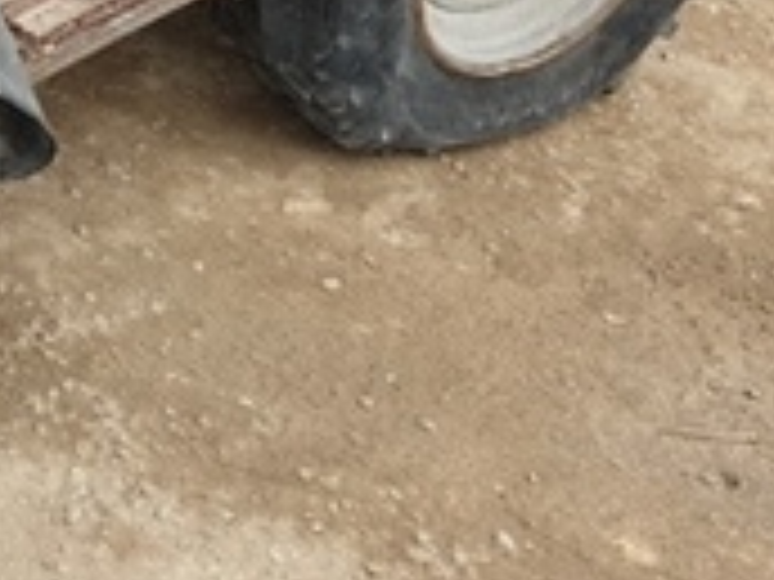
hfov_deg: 17.7
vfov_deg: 14.3
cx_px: -374
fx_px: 2236
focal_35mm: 100
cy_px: -133
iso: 50
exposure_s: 1/1135
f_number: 2.4
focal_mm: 4.3
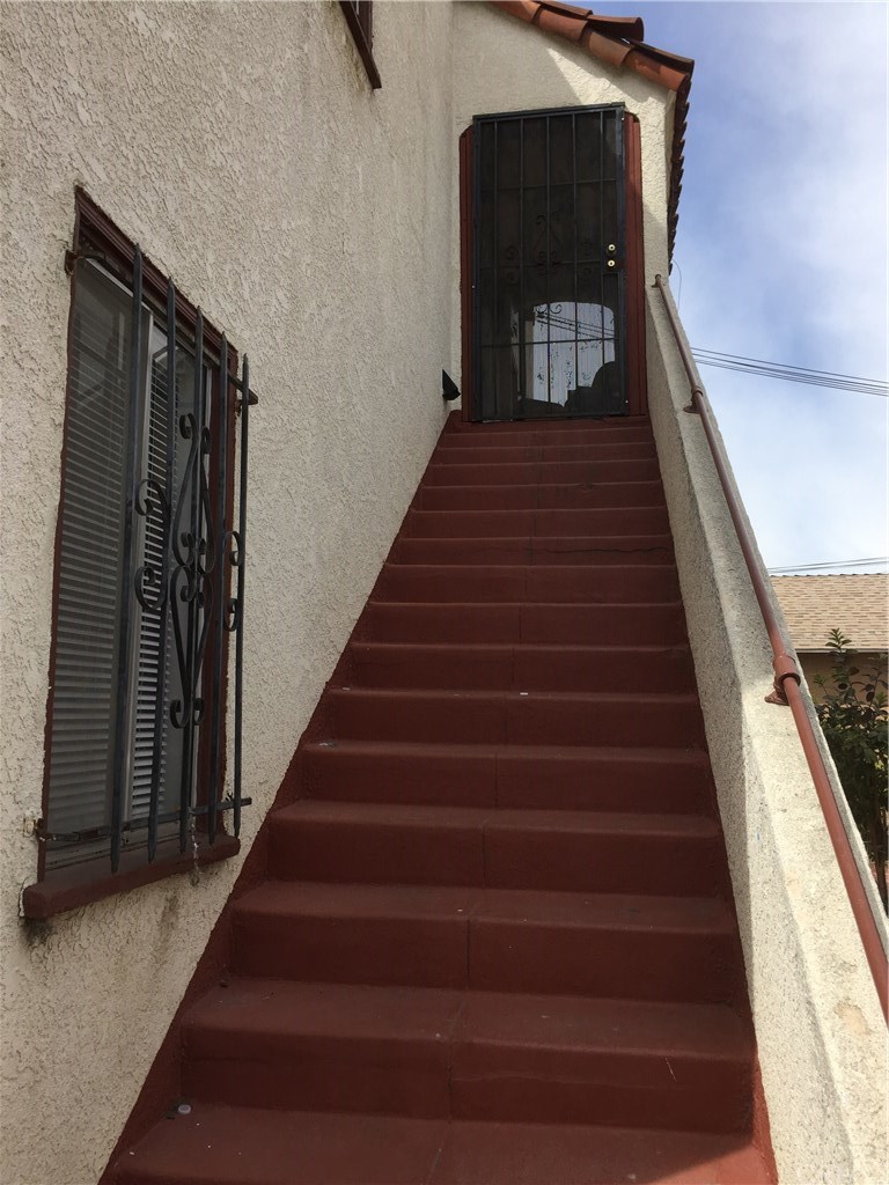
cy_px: 592
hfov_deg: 48.2
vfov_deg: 61.7
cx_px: 444
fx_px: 993
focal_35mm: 29
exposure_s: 1/1721
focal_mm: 4.15
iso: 32
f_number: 2.2
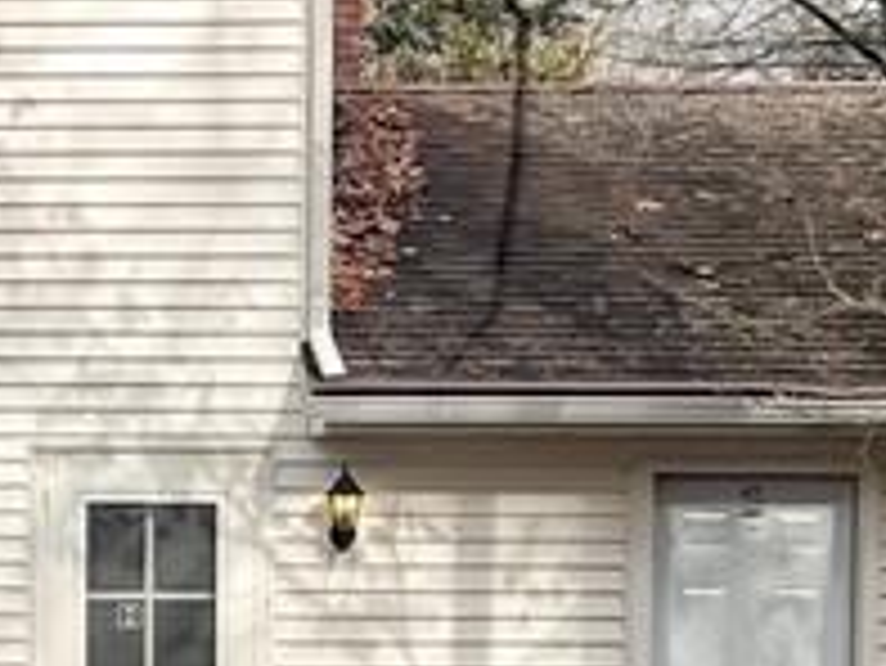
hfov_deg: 14.2
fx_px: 3457
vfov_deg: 11.0
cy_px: 526
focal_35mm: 135
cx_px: -180
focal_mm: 5.7
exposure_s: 1/2404
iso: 50
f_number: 1.5
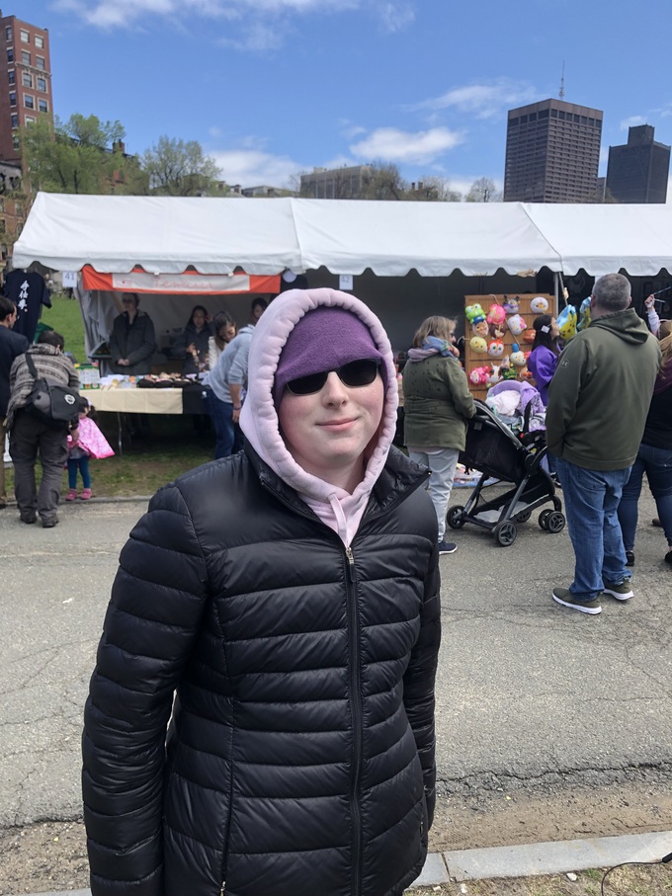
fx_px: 725
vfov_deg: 63.5
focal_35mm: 28
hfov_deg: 49.7
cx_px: 336
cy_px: 448
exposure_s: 1/1215
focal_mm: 3.99
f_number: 1.8
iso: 20
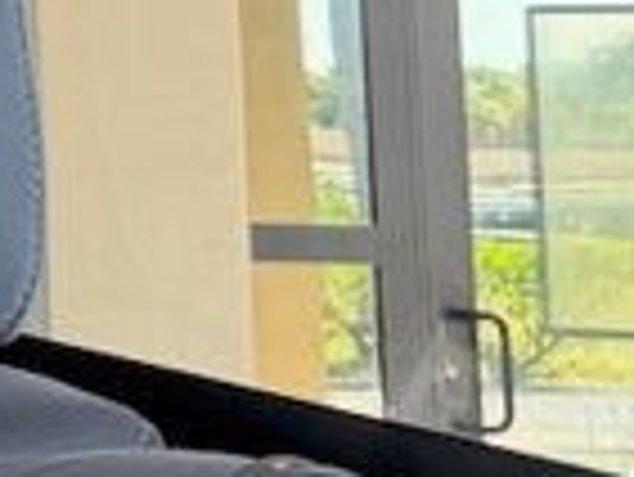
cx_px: -1070
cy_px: -482
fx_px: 3190
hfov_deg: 9.6
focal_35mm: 174
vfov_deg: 8.1
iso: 200
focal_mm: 6.76
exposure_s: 1/123
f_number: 1.78
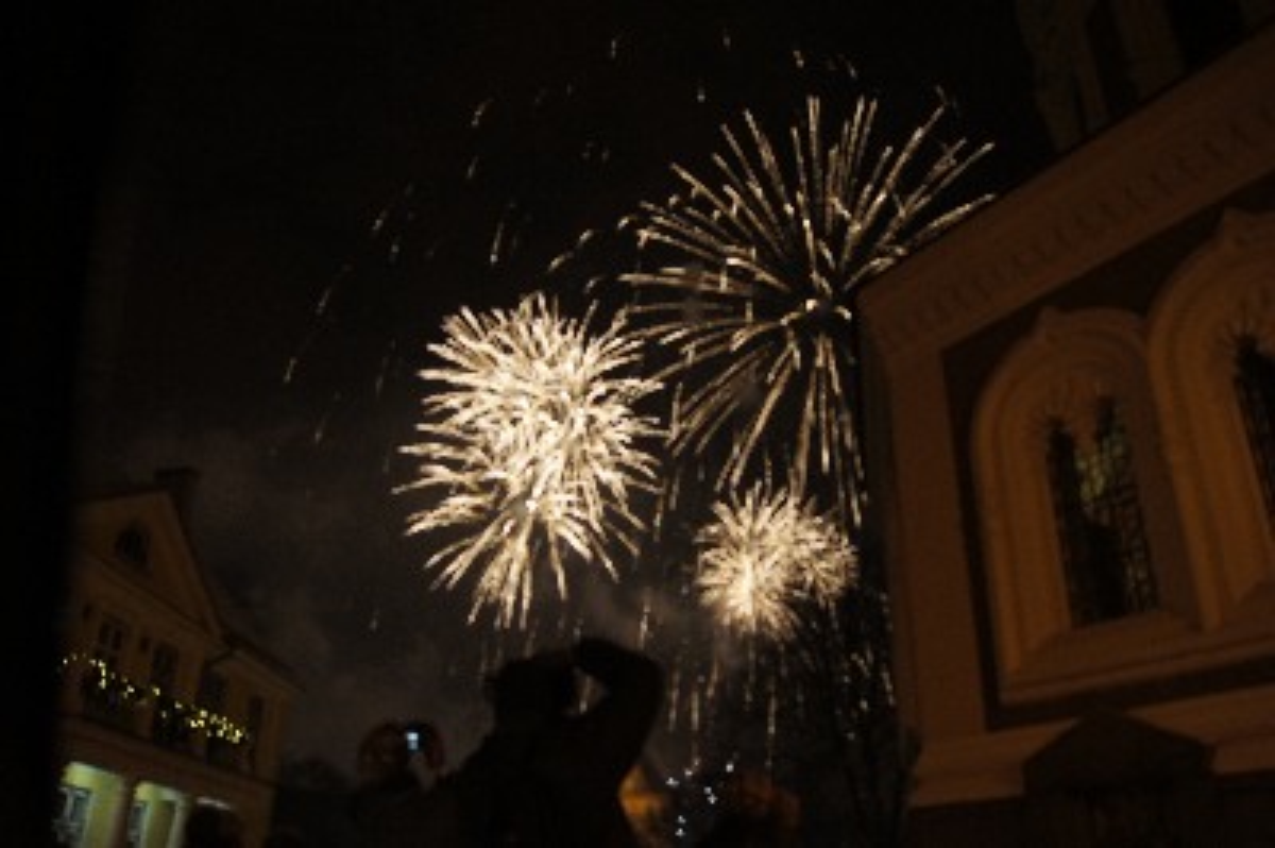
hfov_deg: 67.4
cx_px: 638
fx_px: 955
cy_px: 424
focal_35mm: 27
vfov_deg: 47.9
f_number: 3.5
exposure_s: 1/25
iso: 800
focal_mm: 18
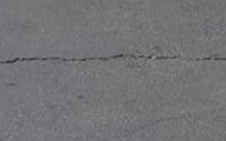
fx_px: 1532
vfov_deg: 5.0
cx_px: 378
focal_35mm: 249
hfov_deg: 8.2
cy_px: -292
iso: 100
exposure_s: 1/125
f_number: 9
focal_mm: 26
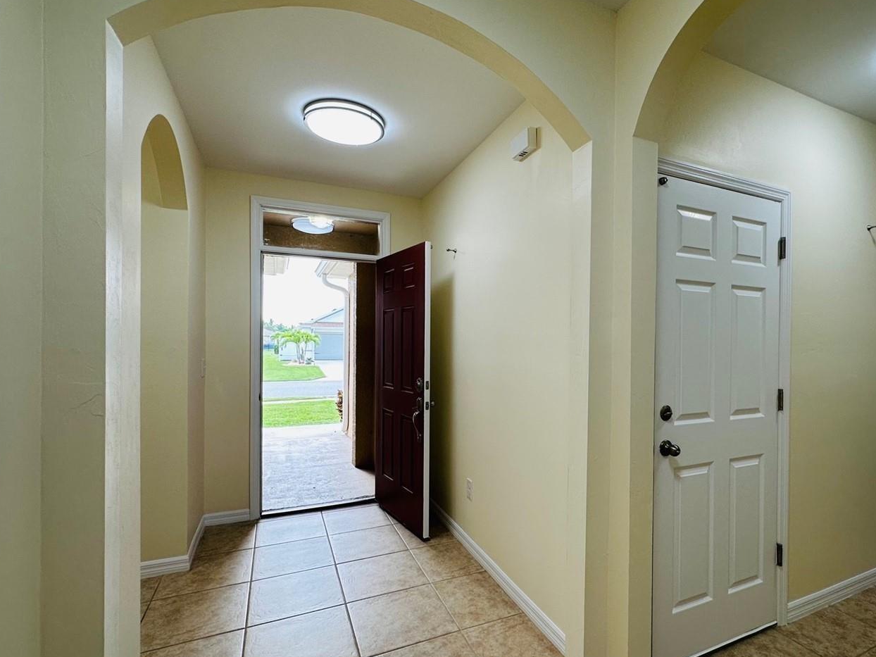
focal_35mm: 18
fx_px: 456
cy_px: 346
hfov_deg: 87.3
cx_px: 496
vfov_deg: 71.5
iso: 50
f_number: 2.2
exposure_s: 1/120
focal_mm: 2.22
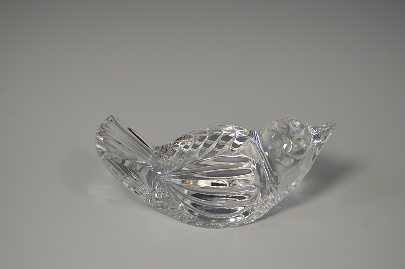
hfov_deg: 35.1
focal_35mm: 57
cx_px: 202
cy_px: 134
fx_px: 641
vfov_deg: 23.7
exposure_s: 1/125
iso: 140
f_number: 5.6
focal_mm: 38
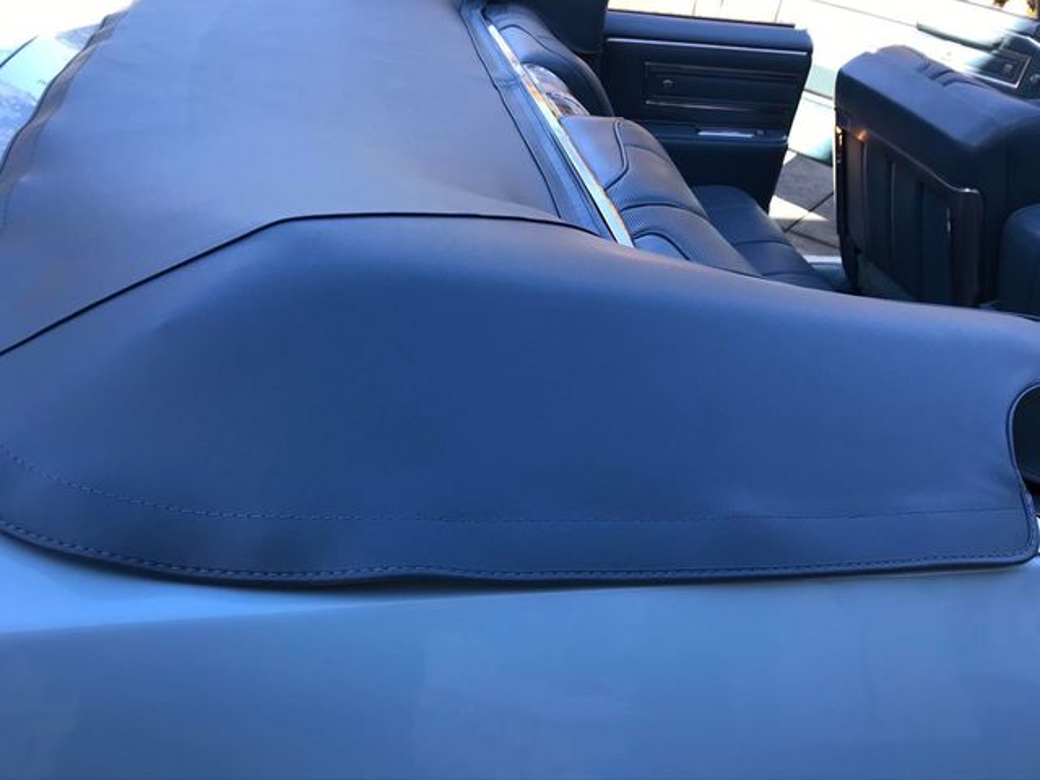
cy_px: 390
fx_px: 841
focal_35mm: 28
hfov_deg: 63.4
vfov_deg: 49.7
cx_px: 520
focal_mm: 3.99
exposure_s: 1/238
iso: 20
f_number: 1.8
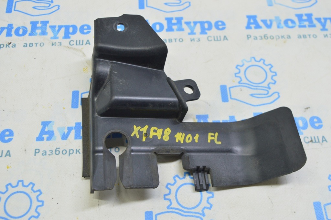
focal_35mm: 45
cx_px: 166
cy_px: 110
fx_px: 413
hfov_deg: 43.6
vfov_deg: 29.8
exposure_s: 1/20
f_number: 5.6
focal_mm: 30
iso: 400
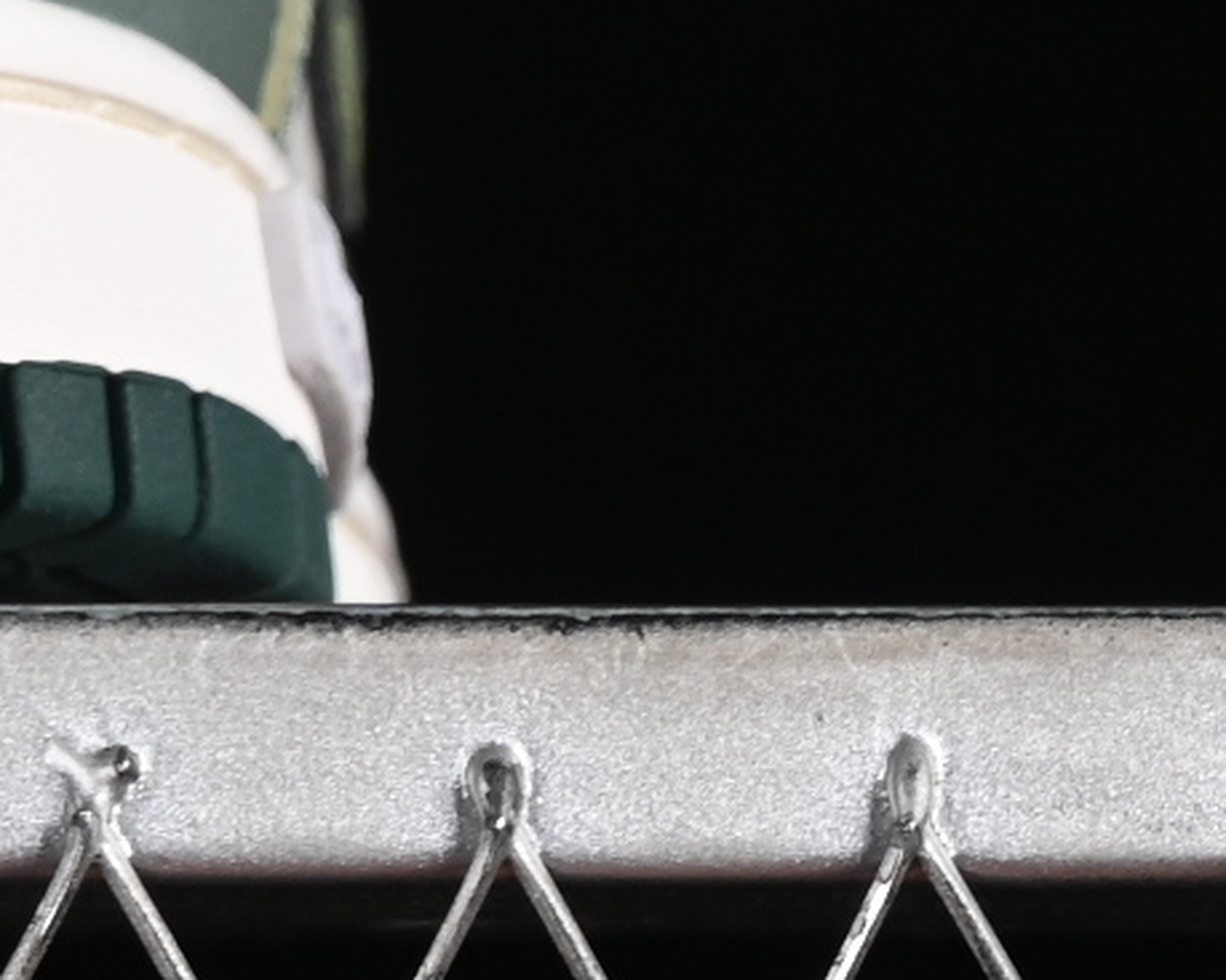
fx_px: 15490
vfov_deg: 3.6
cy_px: -951
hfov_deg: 4.5
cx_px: -1210
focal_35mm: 427
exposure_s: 1/60
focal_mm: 50
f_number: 6.3
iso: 160
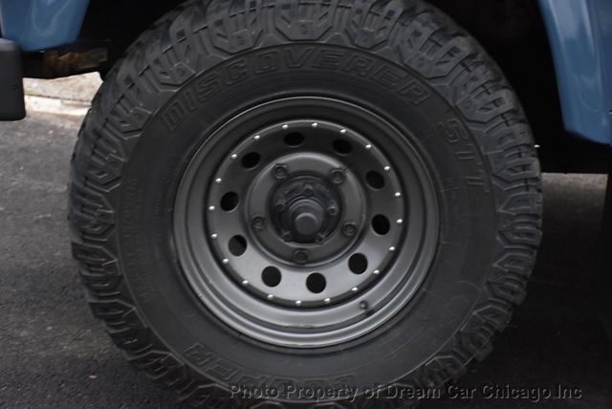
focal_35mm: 78
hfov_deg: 26.0
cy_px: 204
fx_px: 1327
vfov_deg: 17.5
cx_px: 306
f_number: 4.8
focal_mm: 52
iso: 1250
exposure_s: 1/60
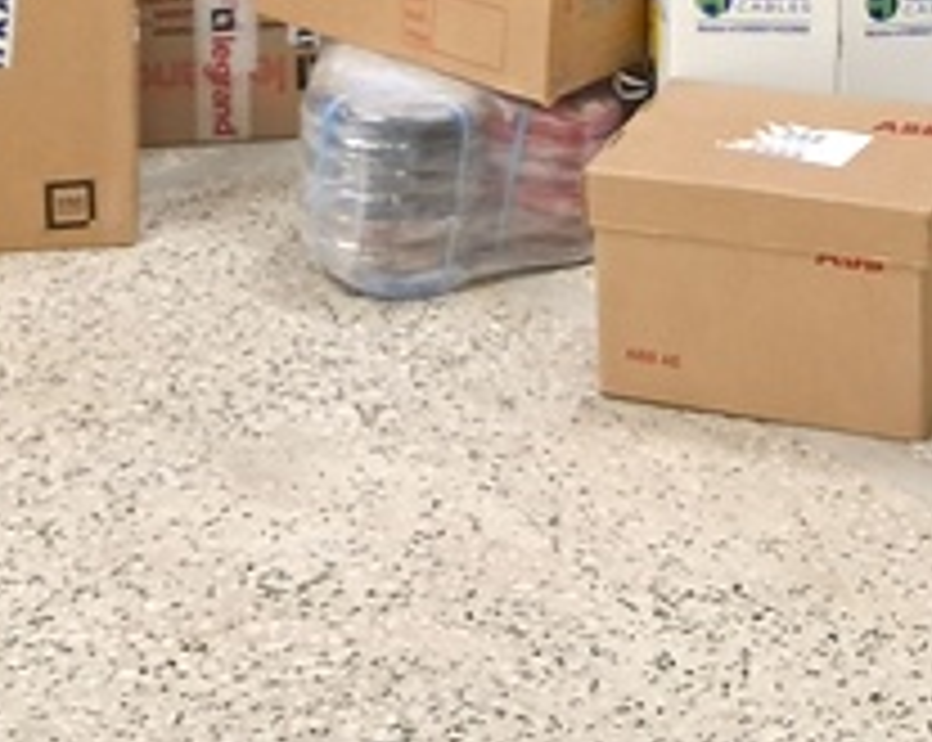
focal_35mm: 102
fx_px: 2810
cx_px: 437
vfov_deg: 13.5
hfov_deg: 18.8
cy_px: -598
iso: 640
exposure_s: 1/25
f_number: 1.8
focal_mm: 4
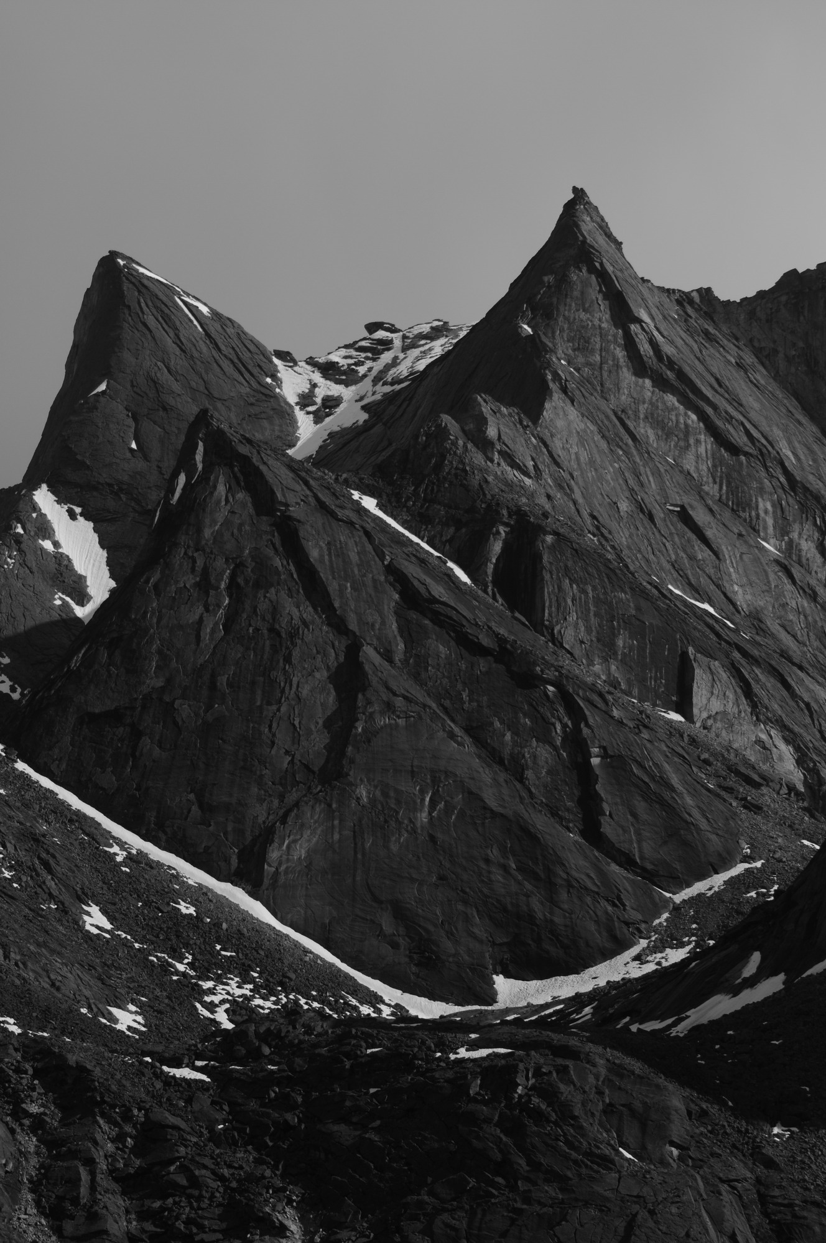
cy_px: 622
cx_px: 413
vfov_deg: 19.5
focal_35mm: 105
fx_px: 3622
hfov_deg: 13.0
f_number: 5
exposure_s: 1/2000
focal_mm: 70
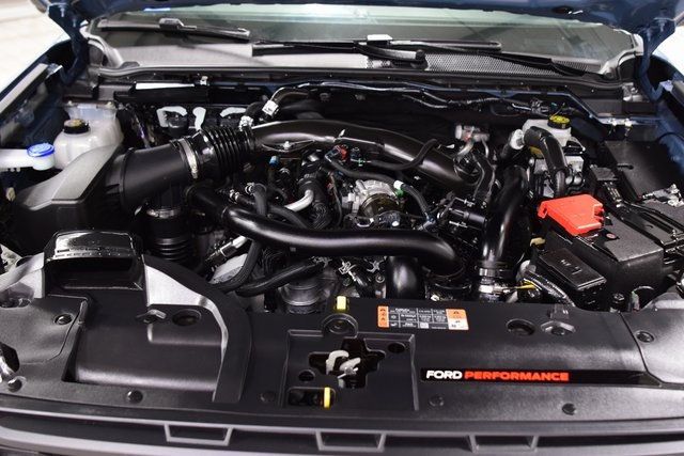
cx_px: 342
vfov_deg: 36.9
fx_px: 684
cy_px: 228
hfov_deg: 53.1
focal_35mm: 36
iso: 1600
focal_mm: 24
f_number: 2.8
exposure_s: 1/50
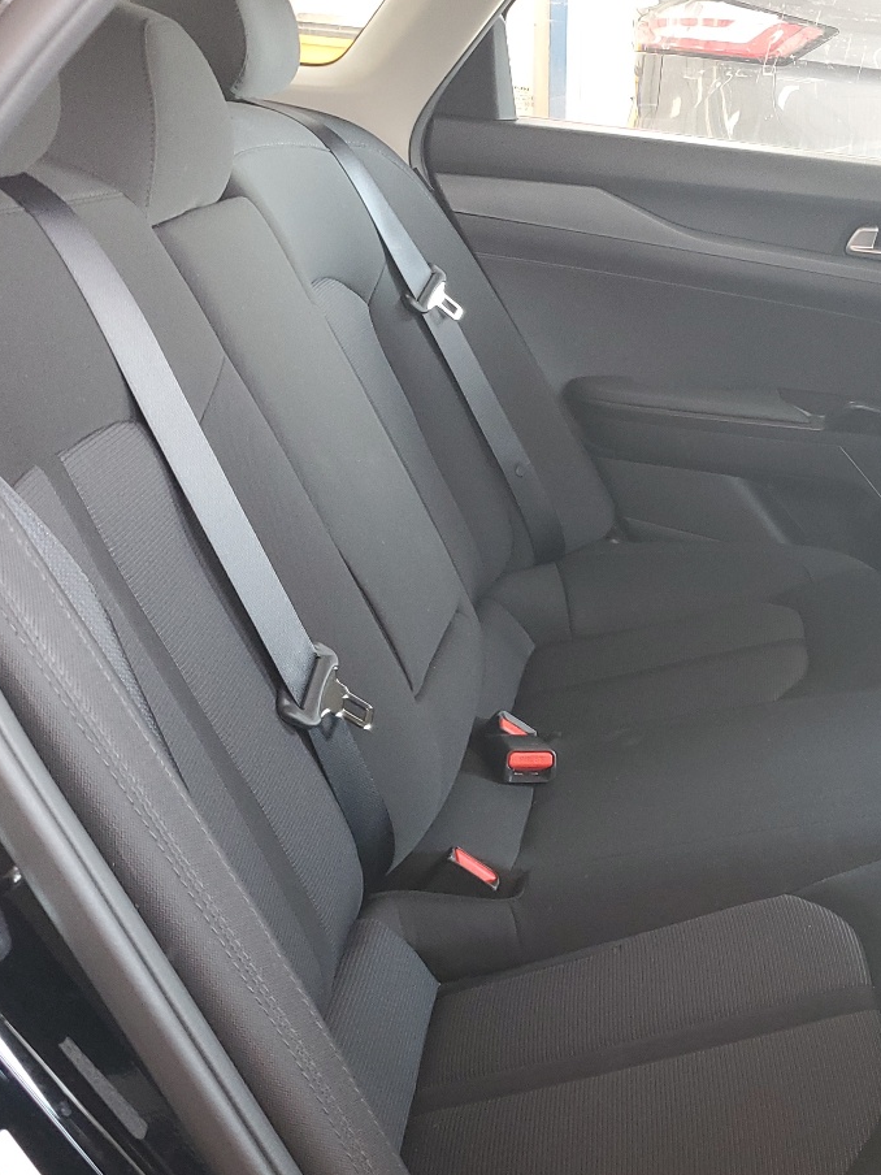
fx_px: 1561
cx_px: 846
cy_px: 613
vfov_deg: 41.2
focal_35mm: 46
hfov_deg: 29.7
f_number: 1.5
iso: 93
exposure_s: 1/60.2
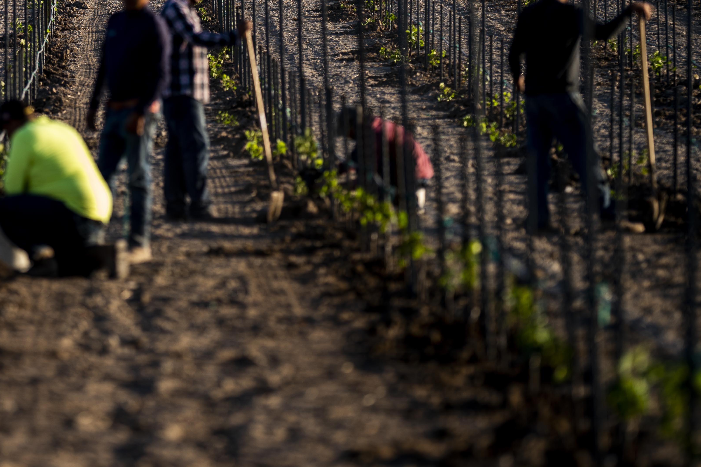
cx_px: 124
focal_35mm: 245
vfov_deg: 5.6
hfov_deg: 8.4
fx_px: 4770
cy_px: 125
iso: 50
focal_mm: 135
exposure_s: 1/1250
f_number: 2
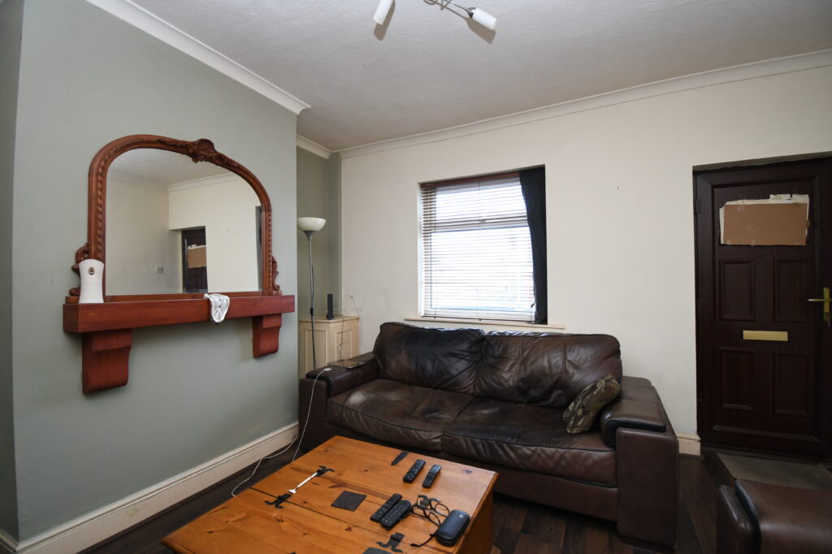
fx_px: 347
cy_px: 277
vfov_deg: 77.3
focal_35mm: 15
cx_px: 416
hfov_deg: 100.4
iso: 560
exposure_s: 1/13
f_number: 4.5
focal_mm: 10
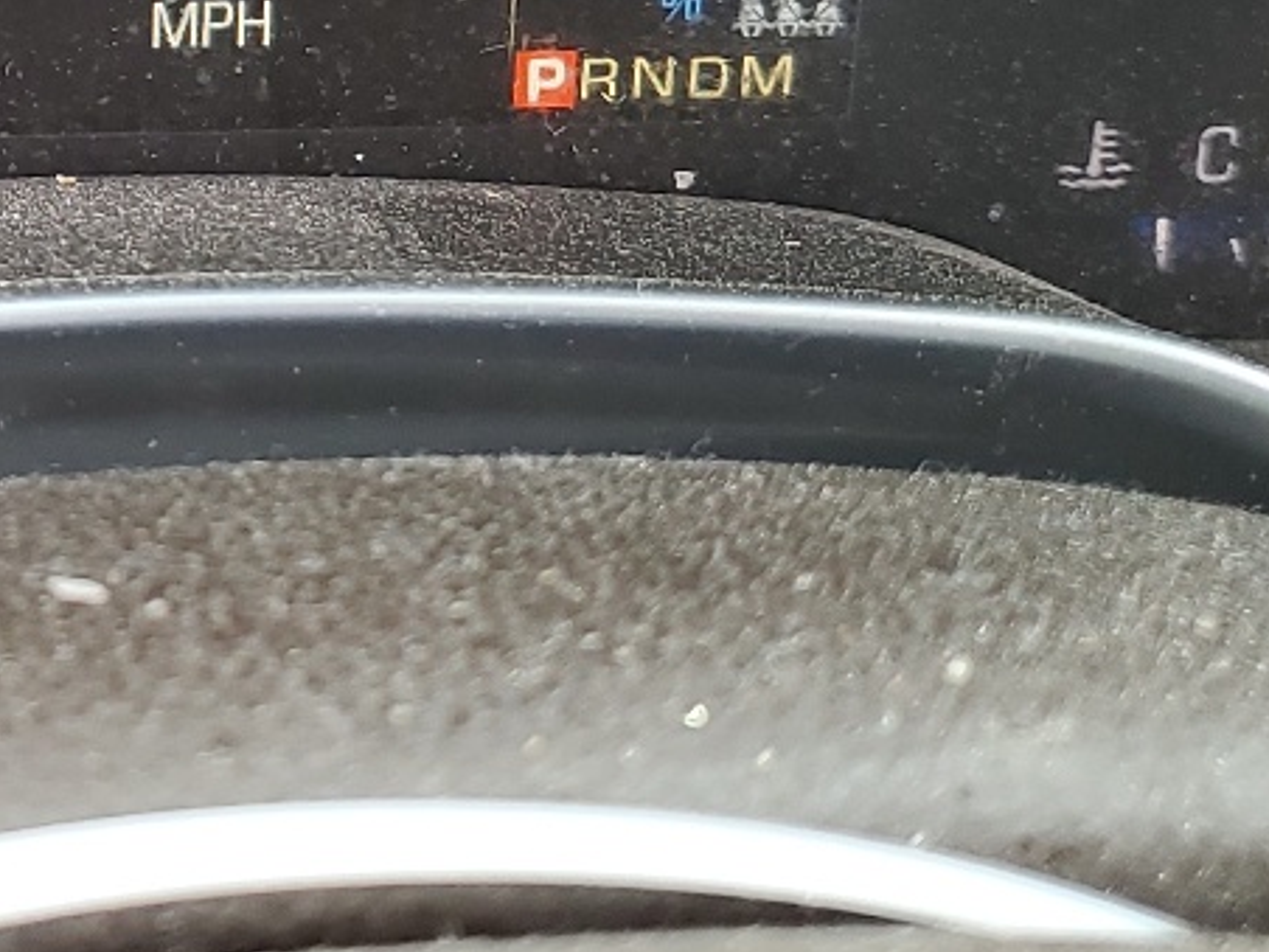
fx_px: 3373
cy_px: 110
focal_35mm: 92
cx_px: -95
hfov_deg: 20.4
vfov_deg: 15.9
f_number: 1.5
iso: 64
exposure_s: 1/120
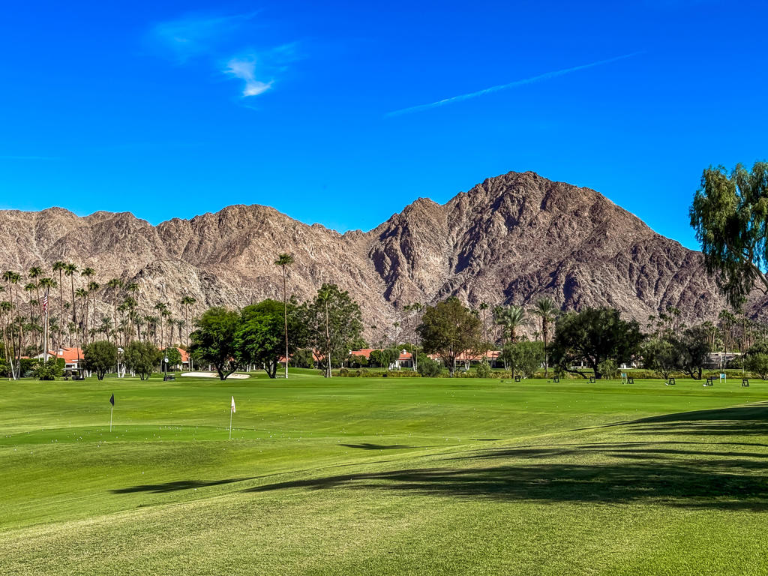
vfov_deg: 30.3
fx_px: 1065
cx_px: 384
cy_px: 288
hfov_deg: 39.7
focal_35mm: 48
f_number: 1.8
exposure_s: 1/4900
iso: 64
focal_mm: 6.76
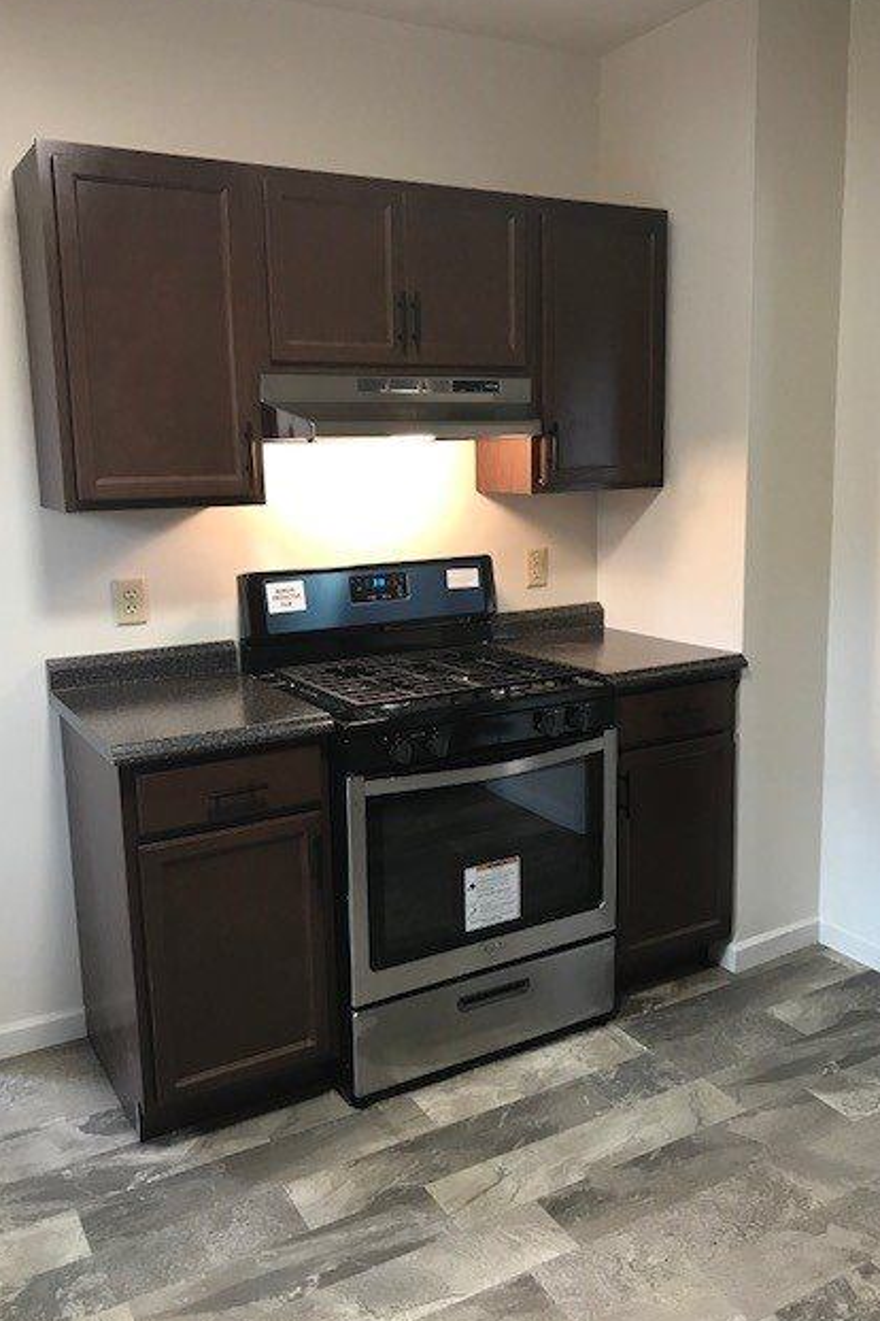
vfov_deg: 61.9
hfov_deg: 43.6
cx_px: 438
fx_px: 1100
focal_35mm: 30
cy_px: 651
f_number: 1.8
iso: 40
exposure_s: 1/15
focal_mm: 3.99
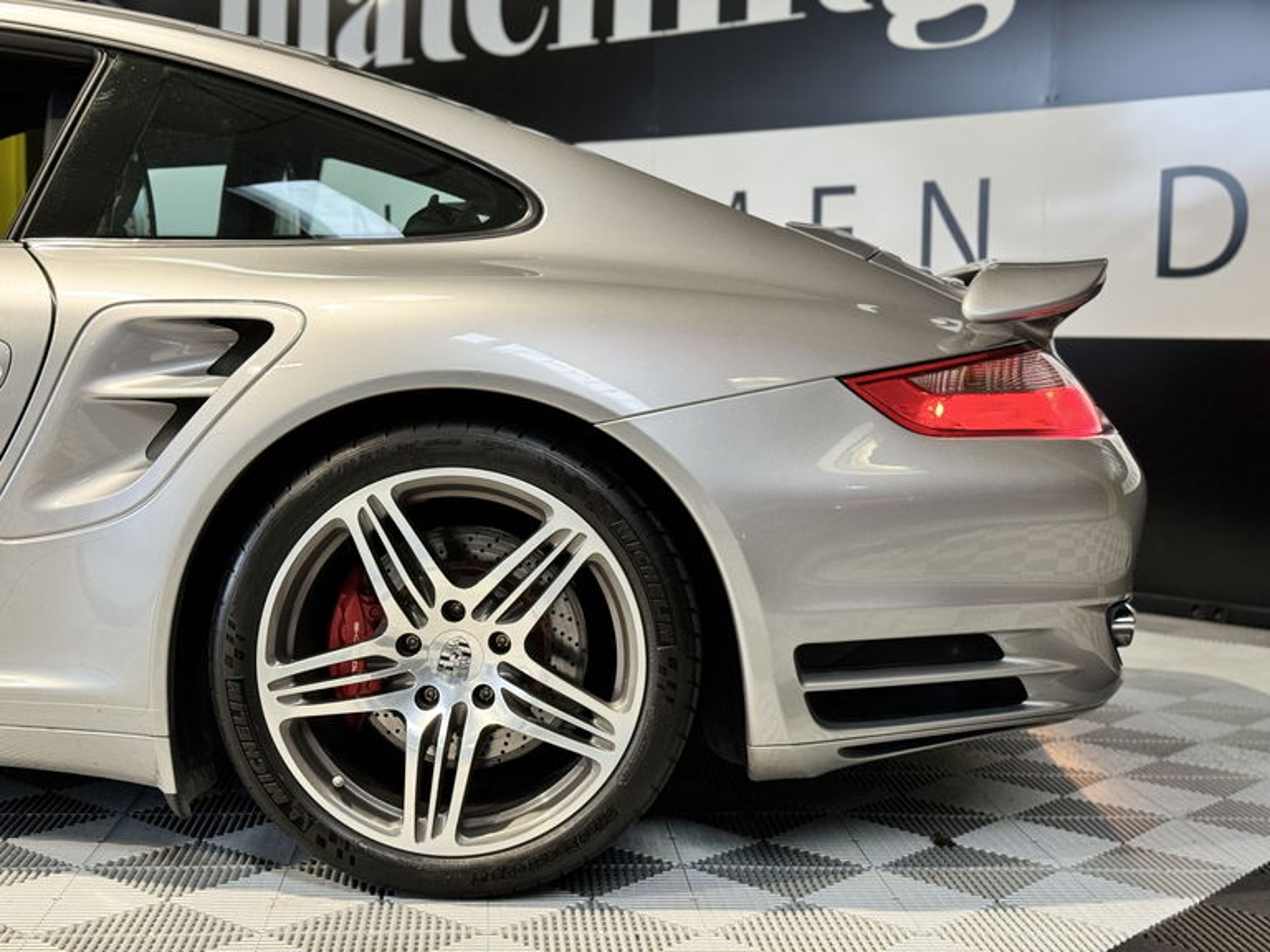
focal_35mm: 48
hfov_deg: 39.7
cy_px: 476
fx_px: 1761
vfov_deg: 30.3
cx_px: 635
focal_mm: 6.86
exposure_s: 1/50
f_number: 1.78
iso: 250
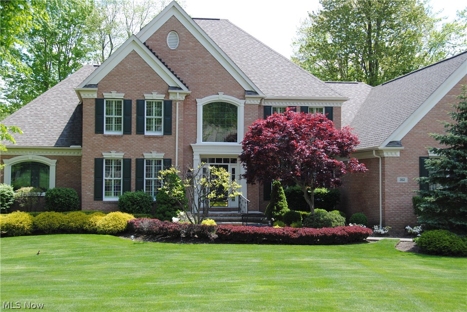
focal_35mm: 52
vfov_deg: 25.8
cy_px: 156
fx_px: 682
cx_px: 234
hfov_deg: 37.8
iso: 100
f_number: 6.3
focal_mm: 35
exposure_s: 1/160
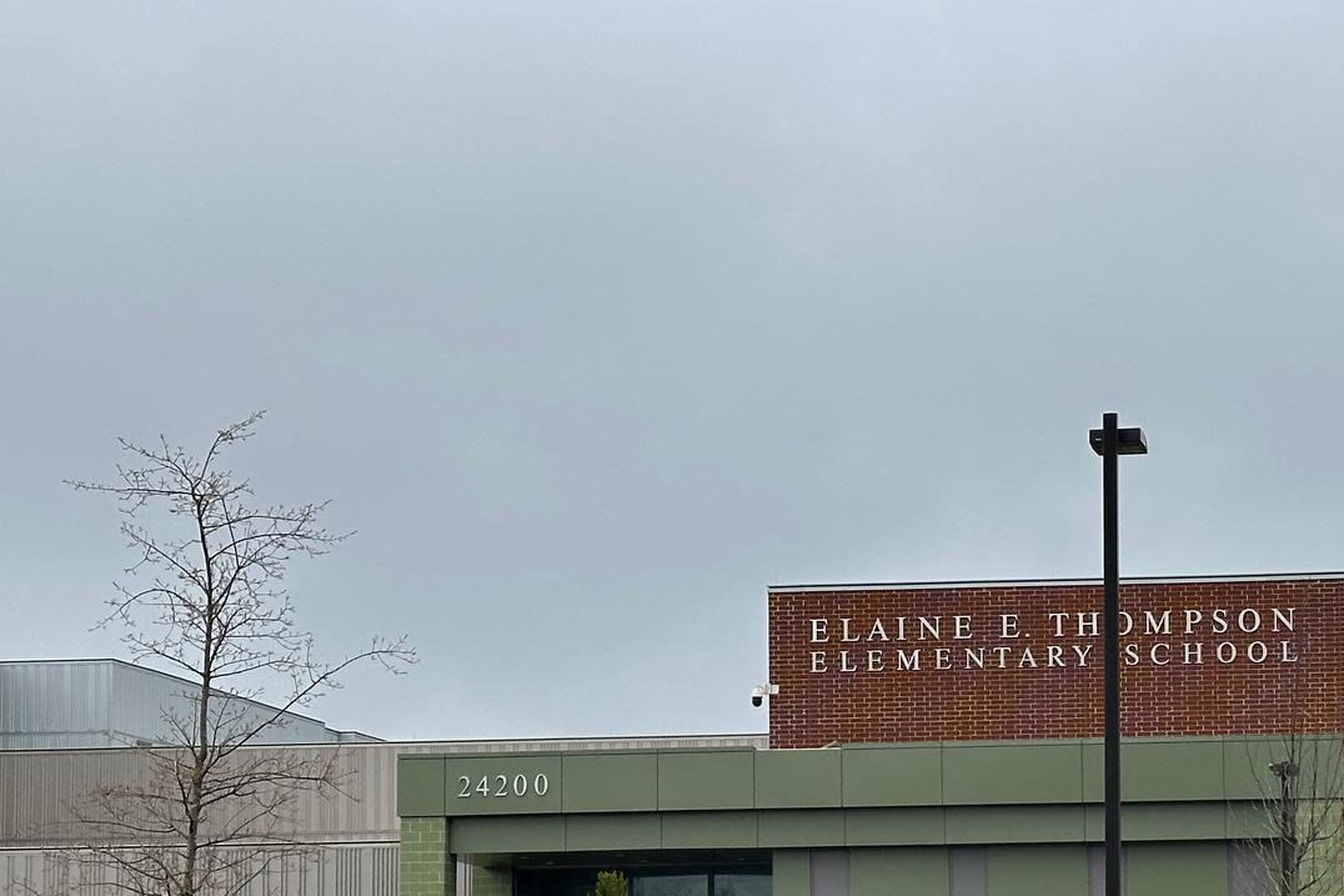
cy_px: 719
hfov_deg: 21.1
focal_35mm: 95
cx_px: 1179
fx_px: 3546
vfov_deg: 14.3
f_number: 1.78
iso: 64
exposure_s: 1/751
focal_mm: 6.86
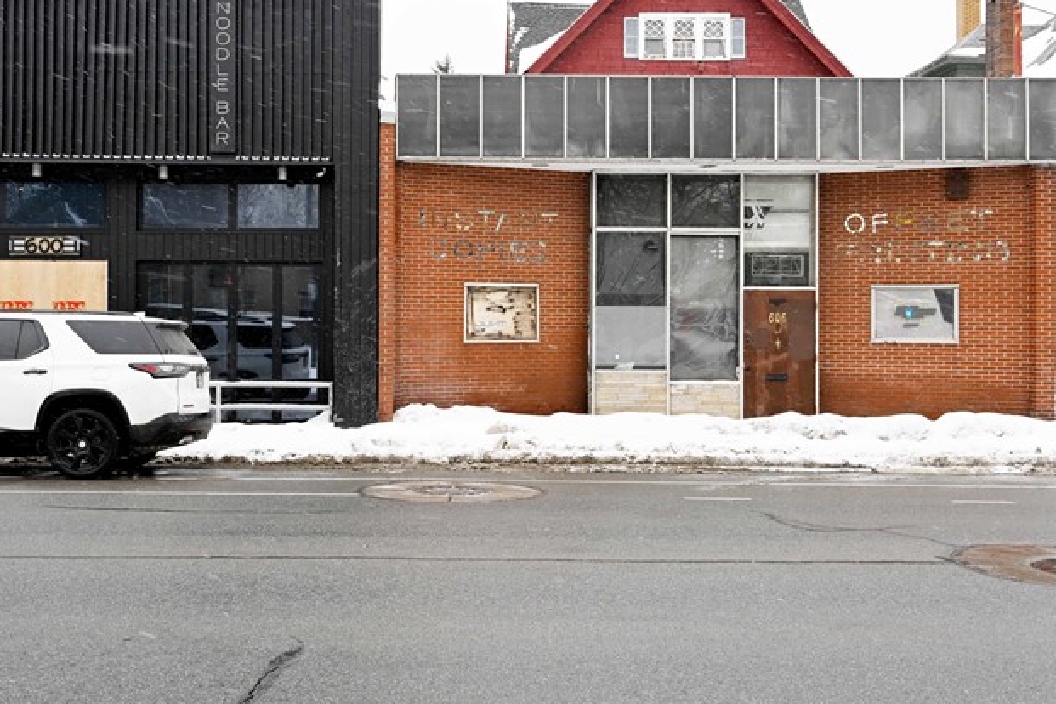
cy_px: 308
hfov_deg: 46.4
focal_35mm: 42
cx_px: 483
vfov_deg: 31.9
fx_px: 1232
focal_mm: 24
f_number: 7.1
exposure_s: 1/100
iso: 200
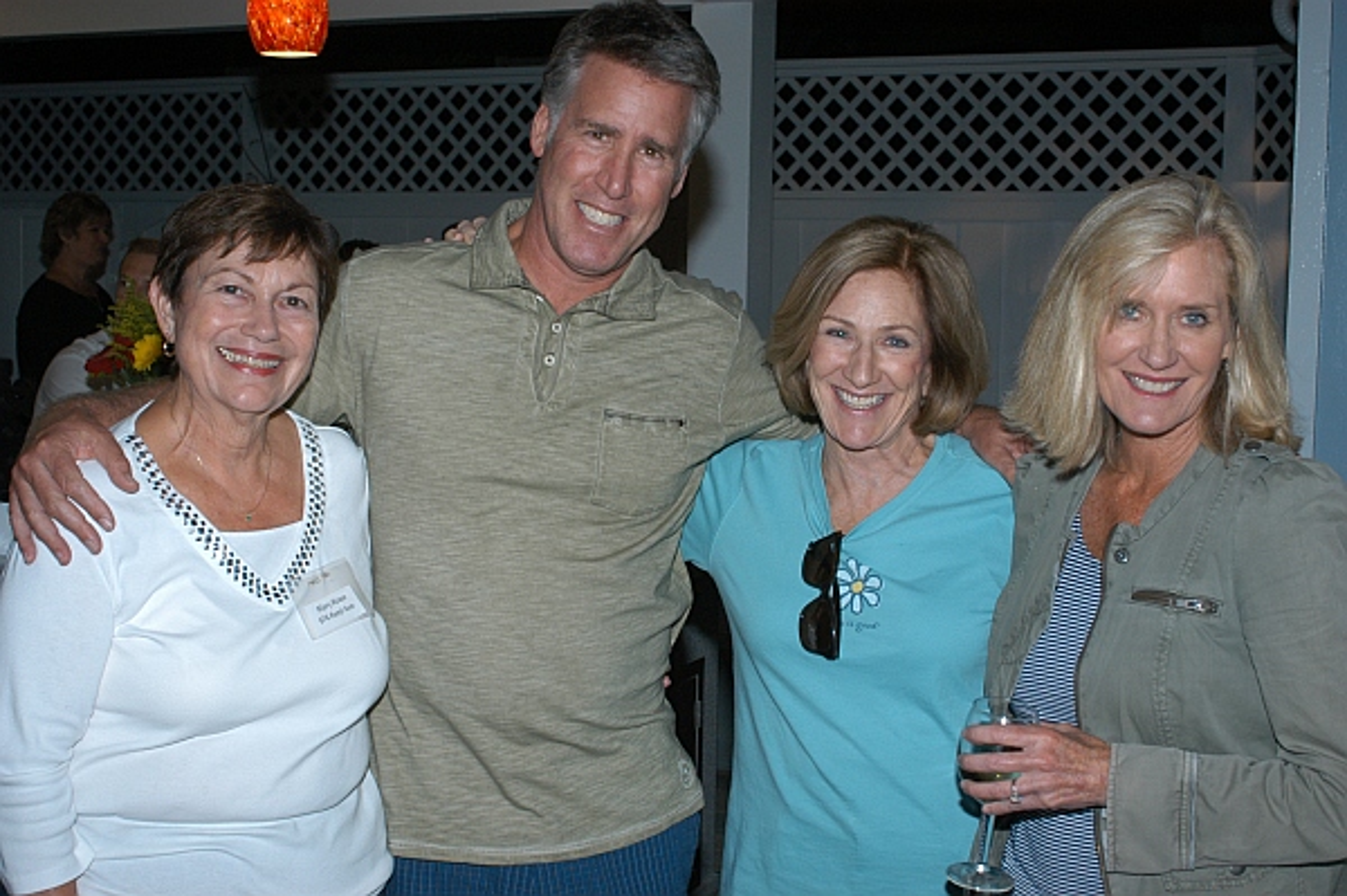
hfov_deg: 37.9
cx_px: 674
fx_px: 1963
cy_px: 448
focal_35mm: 52
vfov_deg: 25.7
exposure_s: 1/60
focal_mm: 35
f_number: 5.6
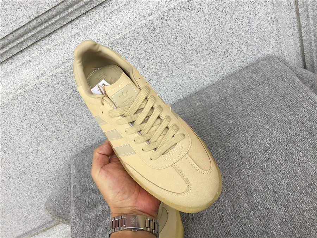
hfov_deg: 58.4
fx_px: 284
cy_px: 119
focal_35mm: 31
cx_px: 158
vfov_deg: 45.4
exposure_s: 1/124
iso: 25
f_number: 2.4
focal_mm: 3.3
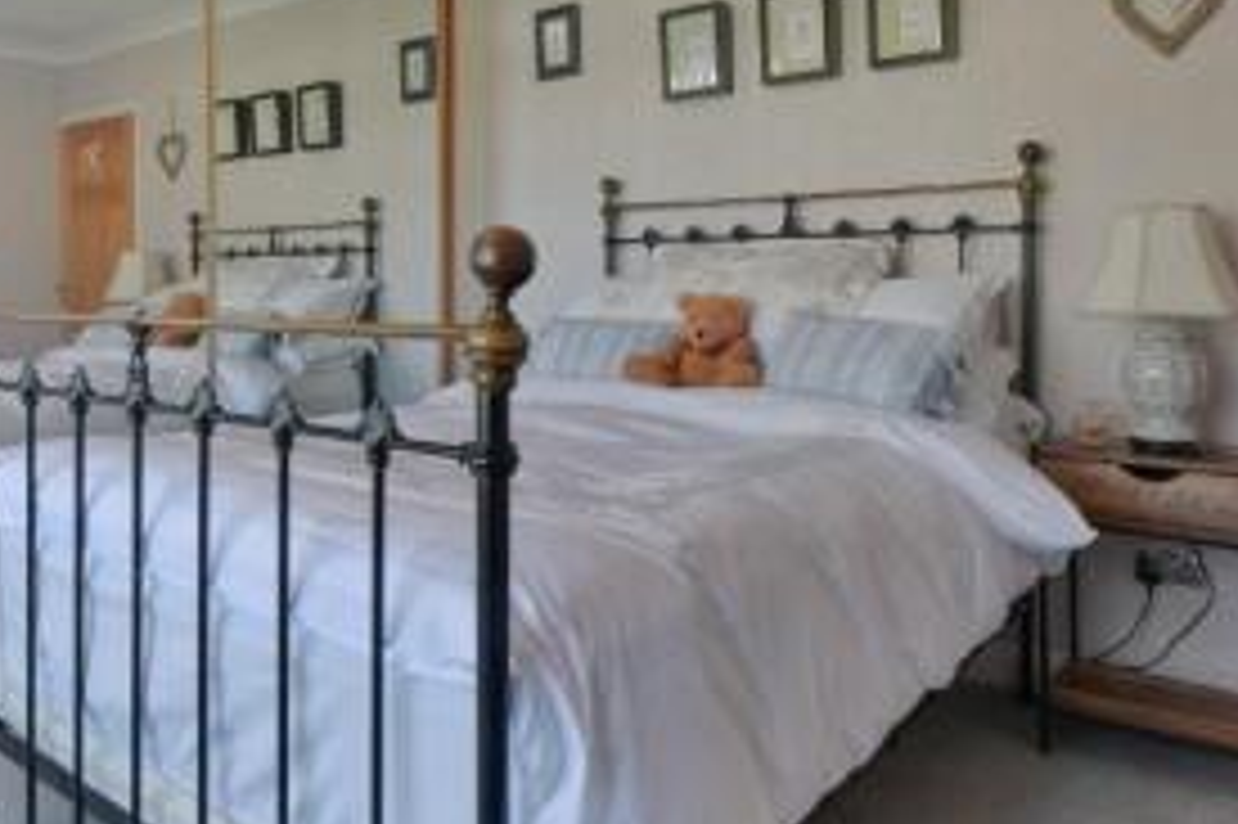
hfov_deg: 69.4
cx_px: 585
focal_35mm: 26
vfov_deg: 48.8
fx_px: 894
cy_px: 290
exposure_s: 1/1.6
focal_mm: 10
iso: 400
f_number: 9
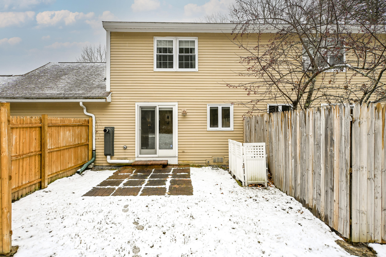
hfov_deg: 90.0
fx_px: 193
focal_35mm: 18
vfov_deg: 67.4
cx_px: 193
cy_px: 128
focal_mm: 12
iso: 125
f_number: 5.6
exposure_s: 1/250
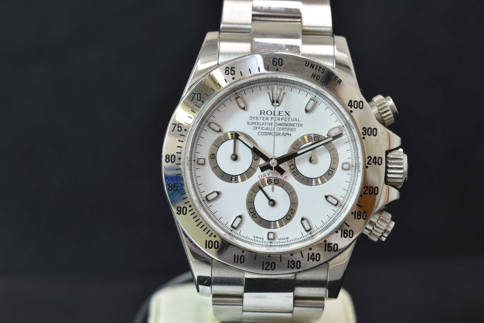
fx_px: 1815
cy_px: 162
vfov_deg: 10.2
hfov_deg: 15.2
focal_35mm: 135
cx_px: 242
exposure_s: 1/6
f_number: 8
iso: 100
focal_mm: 90
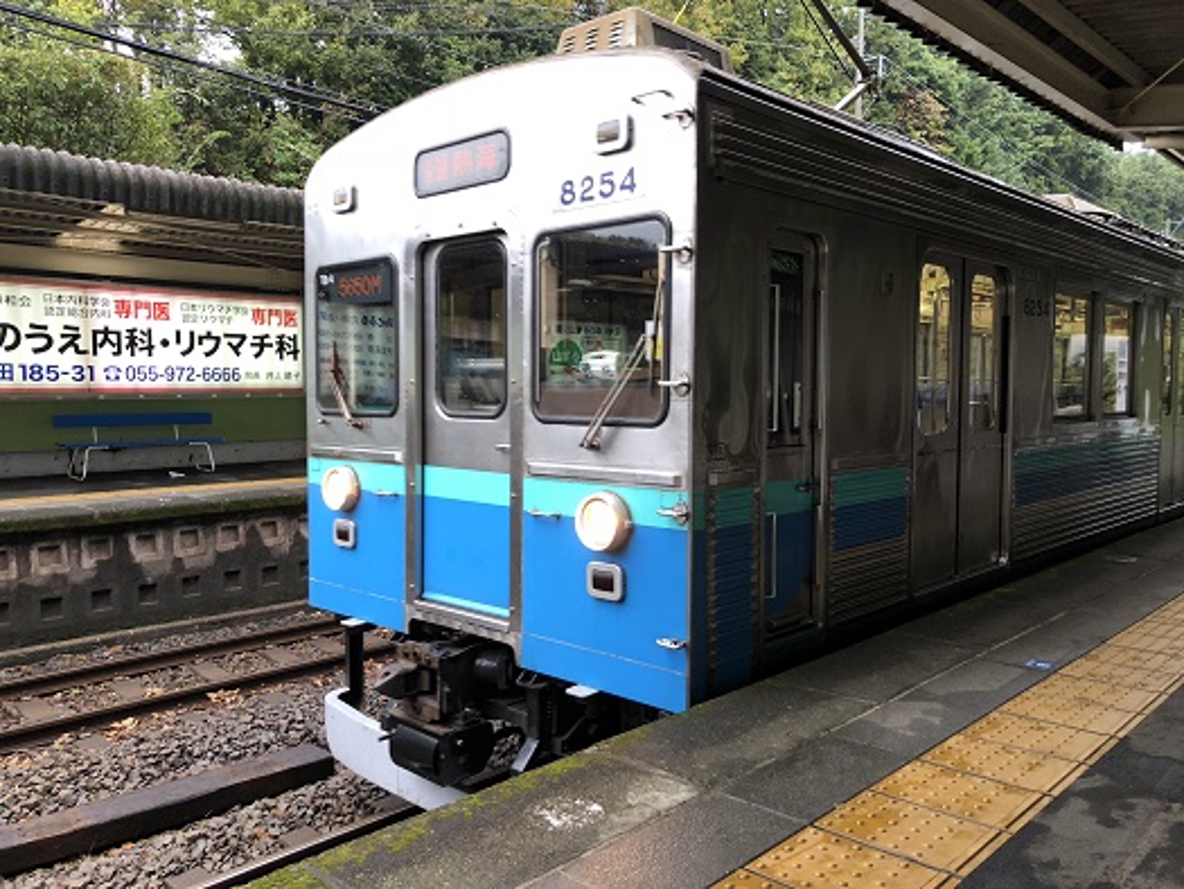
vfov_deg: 49.8
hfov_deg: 63.4
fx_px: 958
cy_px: 444
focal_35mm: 28
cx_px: 592
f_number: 1.8
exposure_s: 1/50
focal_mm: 3.99
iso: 25
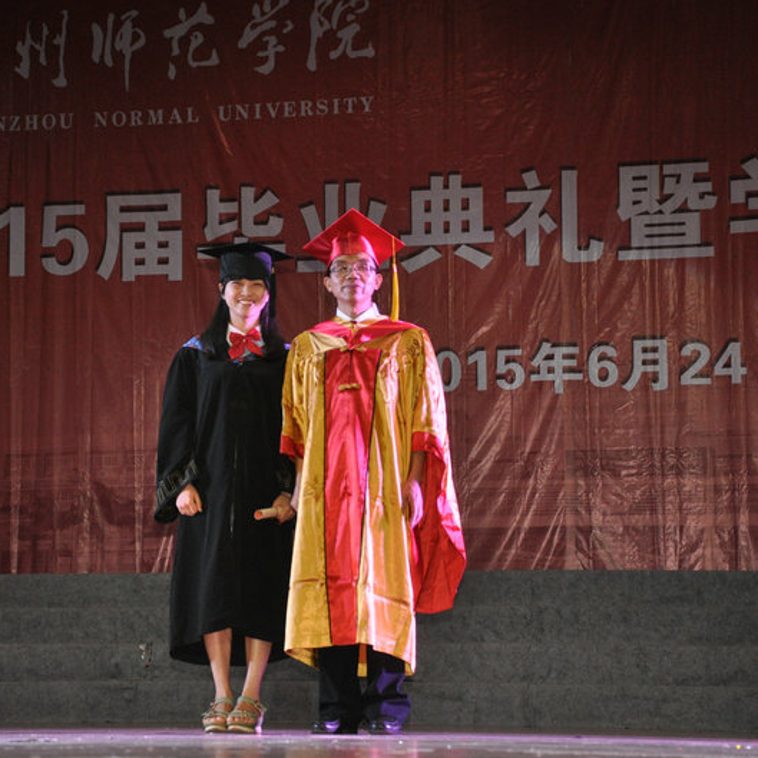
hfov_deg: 20.0
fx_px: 2146
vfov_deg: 20.0
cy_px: 379
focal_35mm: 87
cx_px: 269
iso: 800
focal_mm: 45
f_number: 4.8
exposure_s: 1/60
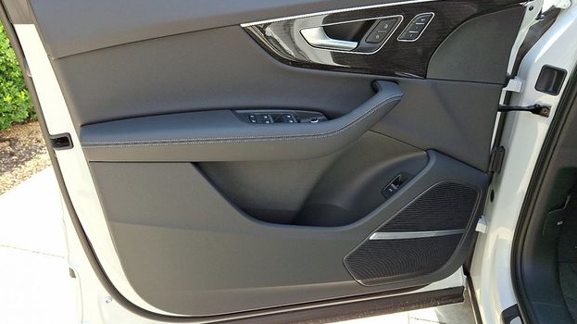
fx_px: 428
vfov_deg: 41.4
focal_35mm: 28
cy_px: 138
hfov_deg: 67.9
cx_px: 282
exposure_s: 1/222
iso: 25
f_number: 1.8
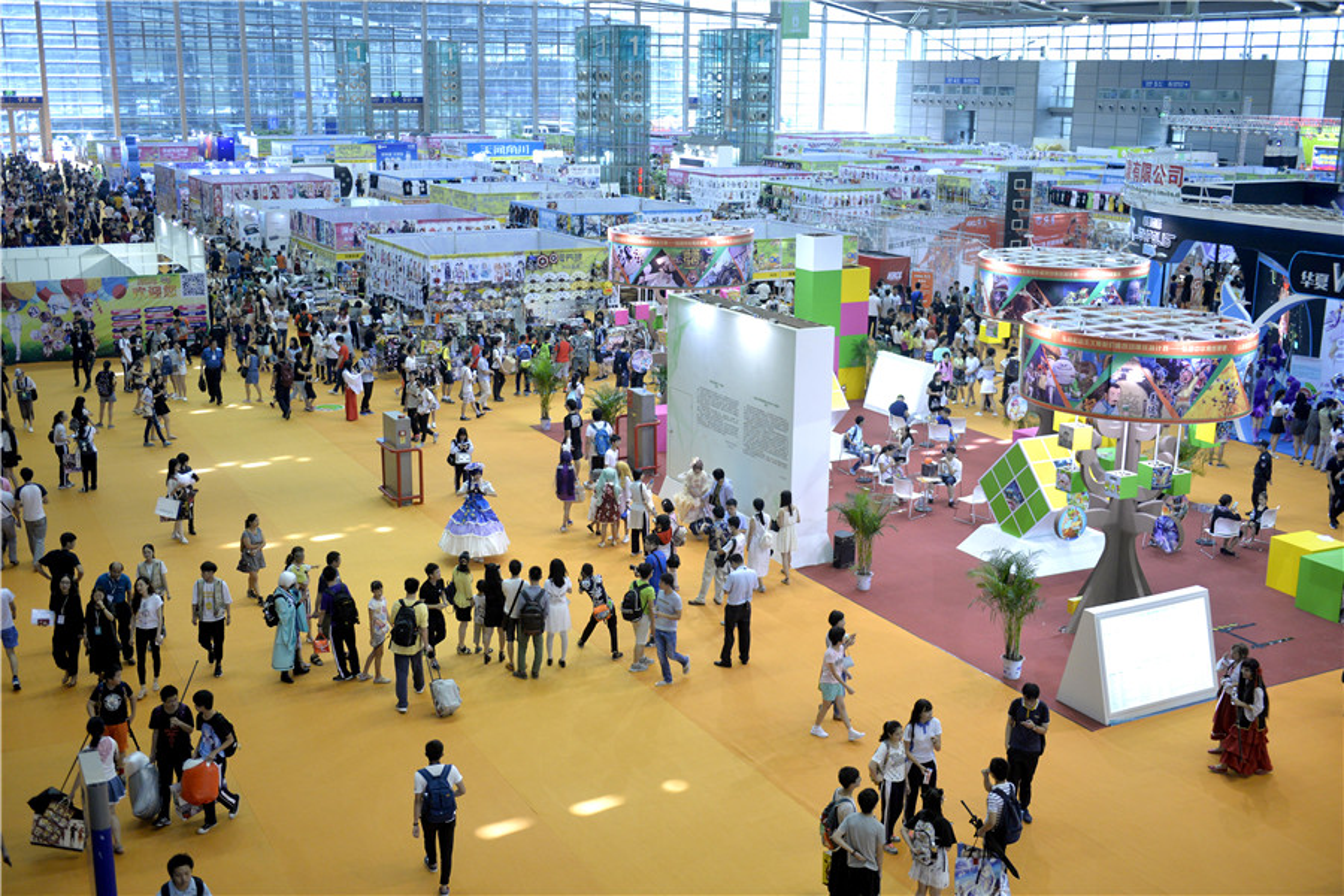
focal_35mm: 38
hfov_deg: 50.7
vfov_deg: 35.1
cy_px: 448
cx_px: 672
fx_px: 1419
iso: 1600
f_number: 2.8
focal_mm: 38
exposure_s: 1/250
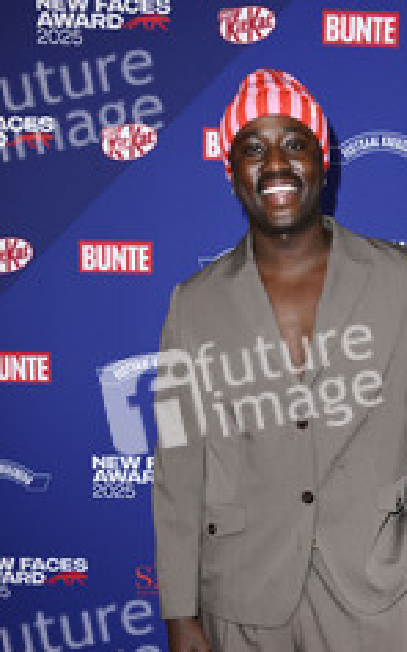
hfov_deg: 23.2
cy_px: 528
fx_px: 977
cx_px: 322
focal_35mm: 55
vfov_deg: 35.6
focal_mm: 32
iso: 640
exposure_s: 1/250
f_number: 5.6
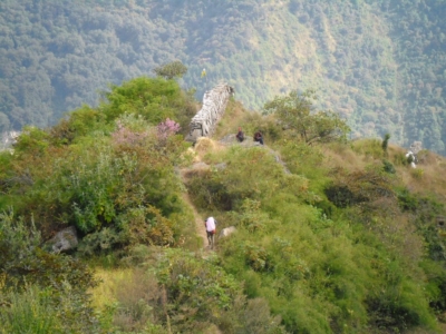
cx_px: 223
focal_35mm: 108
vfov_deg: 13.7
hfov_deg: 18.2
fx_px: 1391
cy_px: 167
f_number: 6.5
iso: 100
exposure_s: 1/79
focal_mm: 19.2
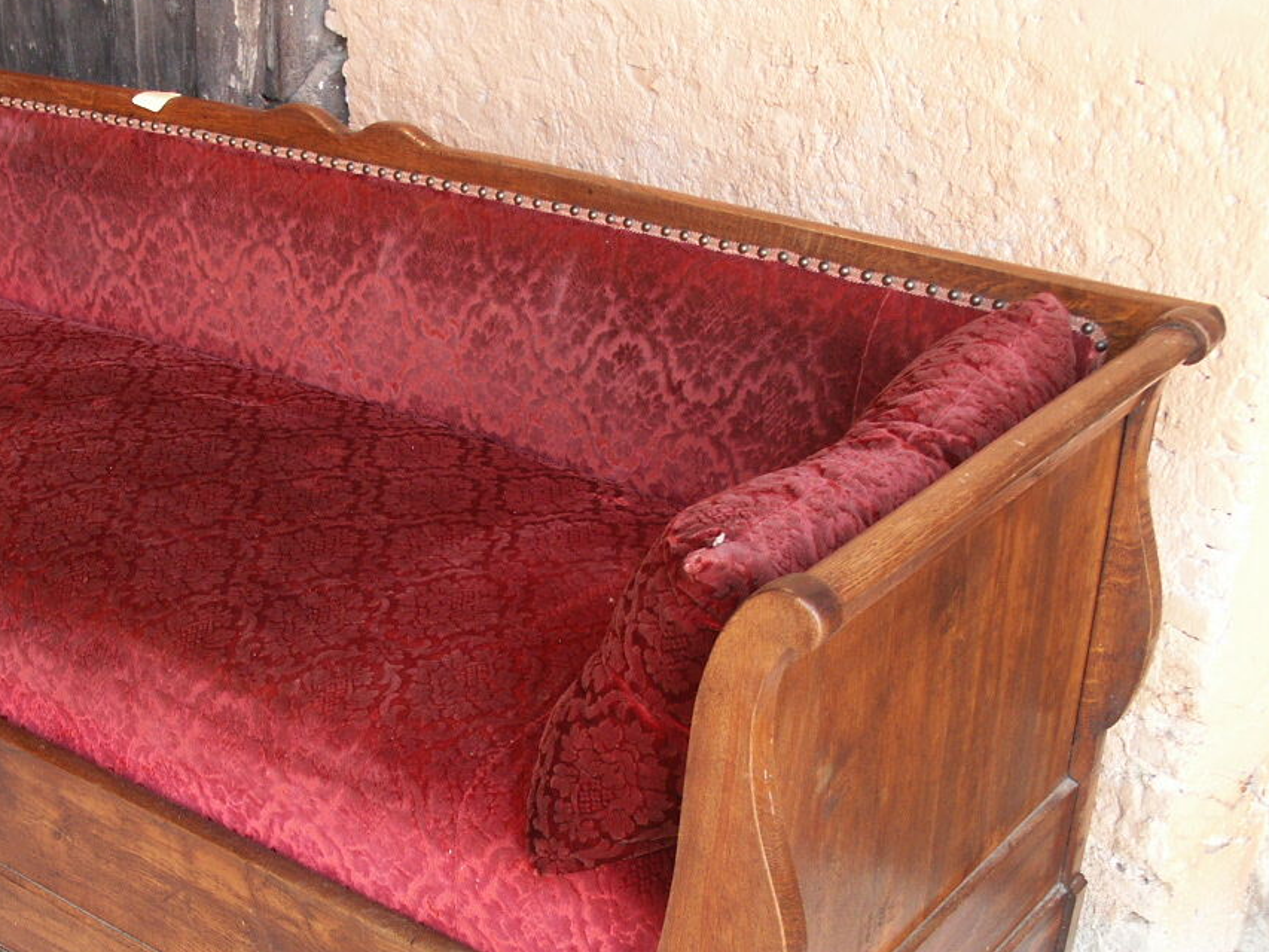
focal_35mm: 48
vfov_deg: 29.9
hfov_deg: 38.7
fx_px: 1760
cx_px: 330
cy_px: 692
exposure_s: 1/45
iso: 125
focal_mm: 8.34
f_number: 2.8
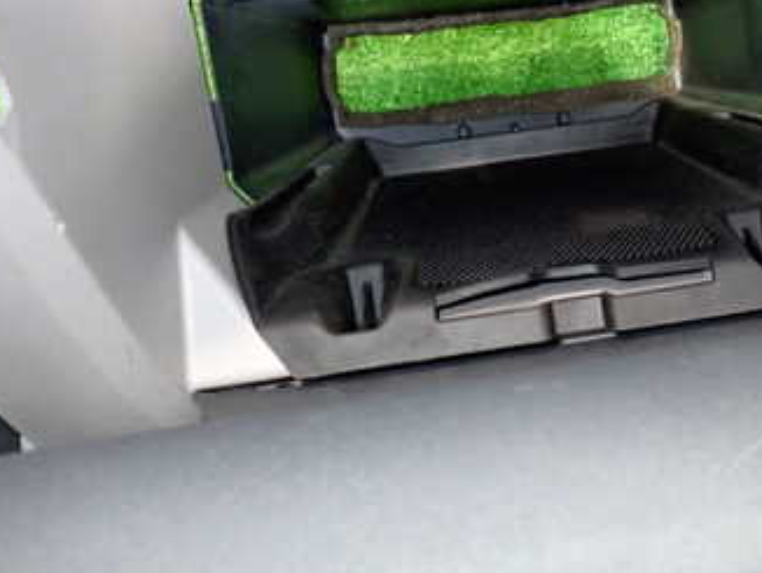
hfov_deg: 39.7
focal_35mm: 46
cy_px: 171
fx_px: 1013
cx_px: 598
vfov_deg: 31.2
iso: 800
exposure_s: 1/30
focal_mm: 4.5
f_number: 2
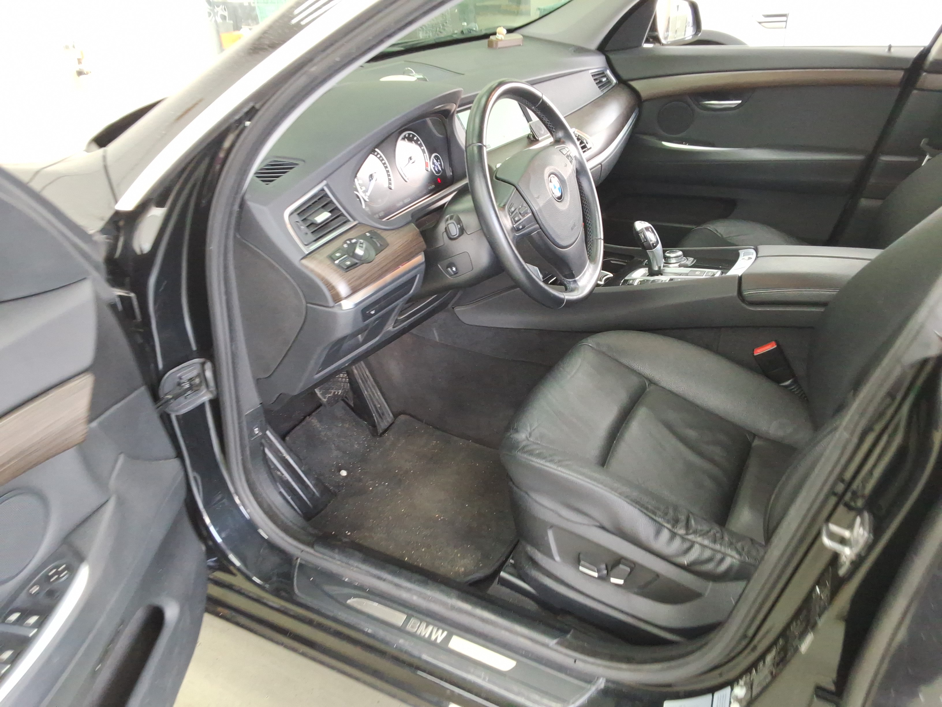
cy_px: 354
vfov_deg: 49.7
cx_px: 471
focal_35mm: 28
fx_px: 762
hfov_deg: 63.4
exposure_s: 1/40
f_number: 1.9
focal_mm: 2.91
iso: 126
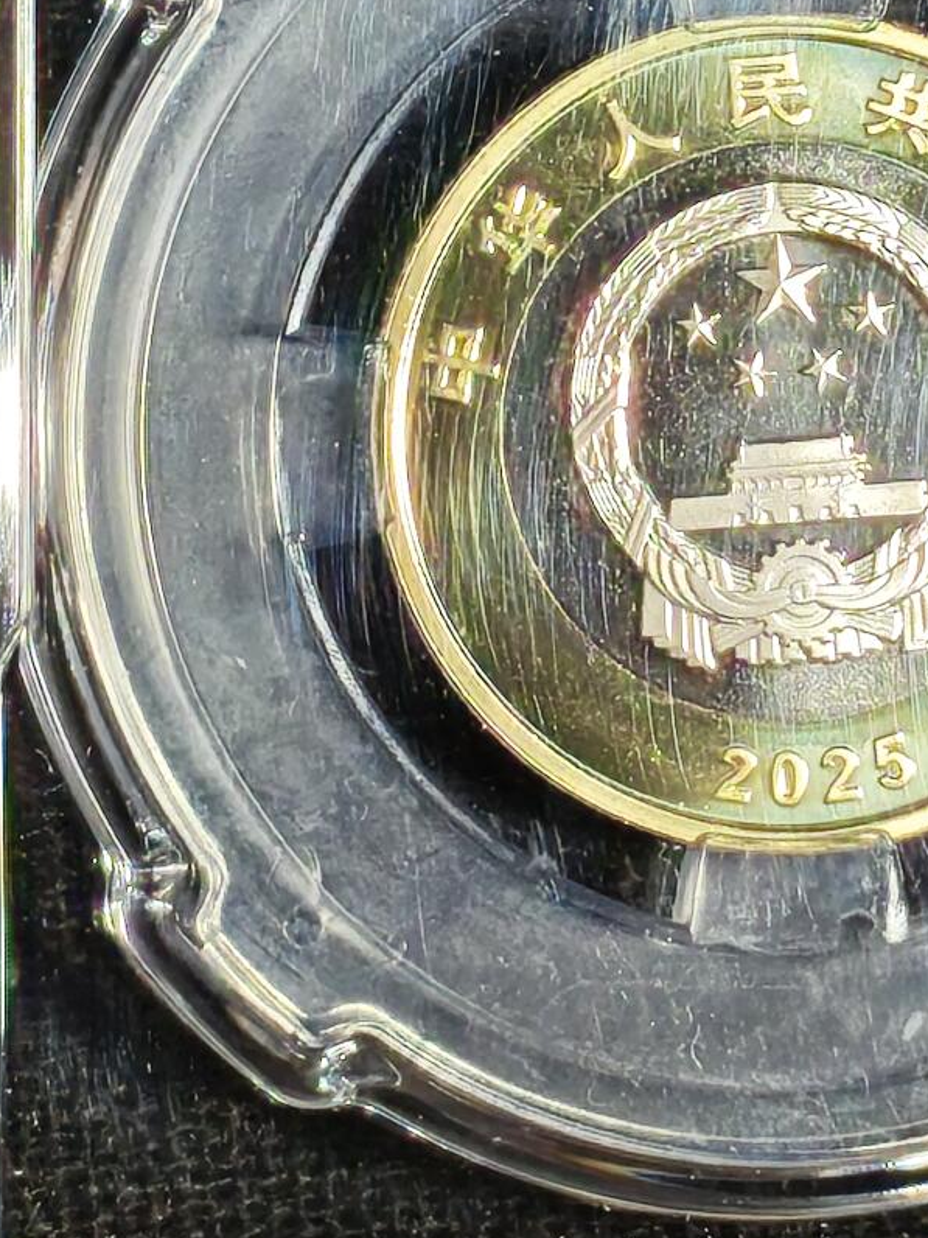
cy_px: 17
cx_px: 727
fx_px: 8650
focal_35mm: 242
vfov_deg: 8.1
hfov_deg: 6.1
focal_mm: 4.94
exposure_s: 1/775
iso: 50
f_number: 1.5
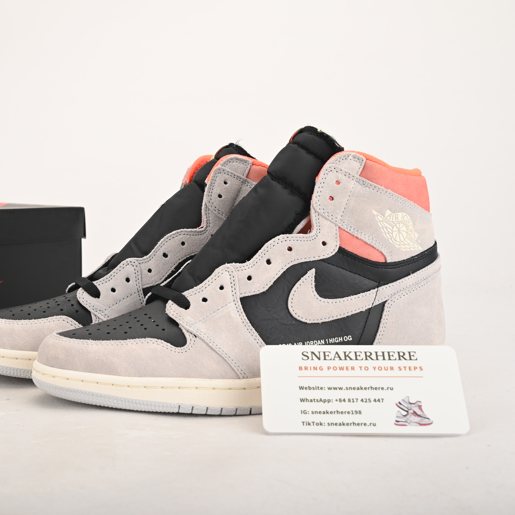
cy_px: 259
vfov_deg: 31.6
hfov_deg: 31.1
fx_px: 909
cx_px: 132
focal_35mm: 54
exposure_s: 1/200
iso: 100
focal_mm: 42
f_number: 11
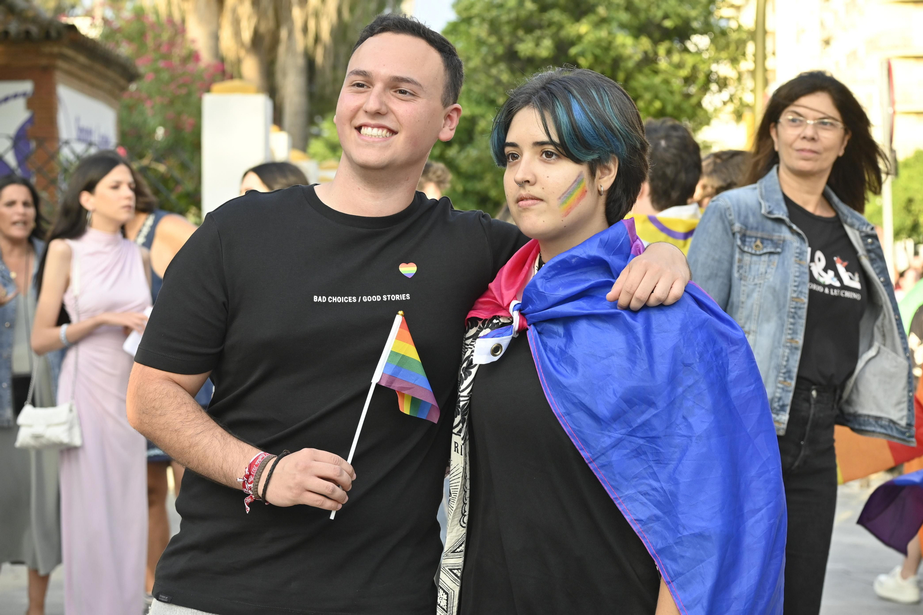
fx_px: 2461
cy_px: 308
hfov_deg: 21.2
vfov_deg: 14.2
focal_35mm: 96
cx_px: 462
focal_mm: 64
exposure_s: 1/320
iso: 500
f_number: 5.6
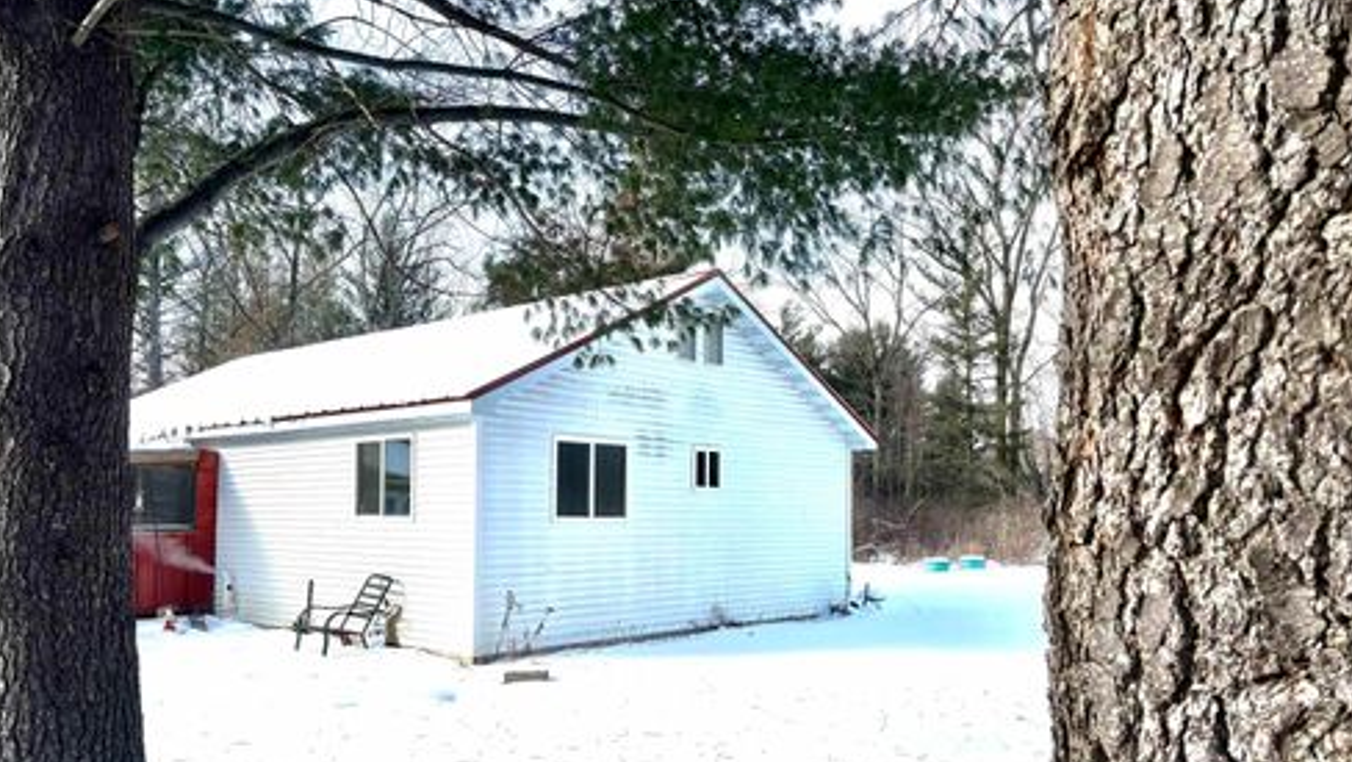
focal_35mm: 29
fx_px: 1040
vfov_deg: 40.0
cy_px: 475
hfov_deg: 66.0
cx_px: 679
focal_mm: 5.96
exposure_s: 1/2364
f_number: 1.6
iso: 50
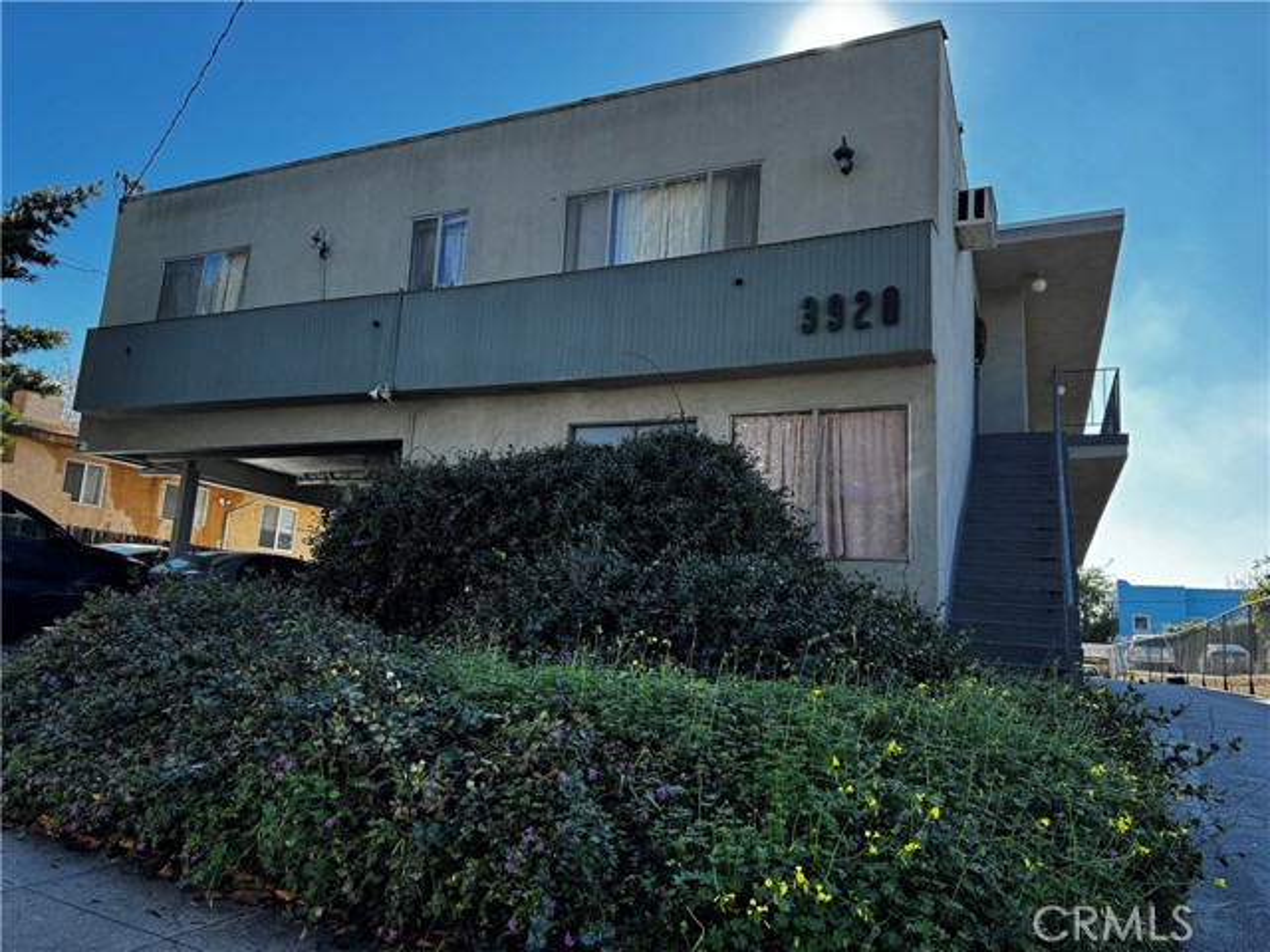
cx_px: 635
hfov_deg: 71.6
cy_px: 476
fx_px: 881
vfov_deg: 56.8
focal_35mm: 24
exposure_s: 1/645
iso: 80
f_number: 1.78
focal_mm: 6.86
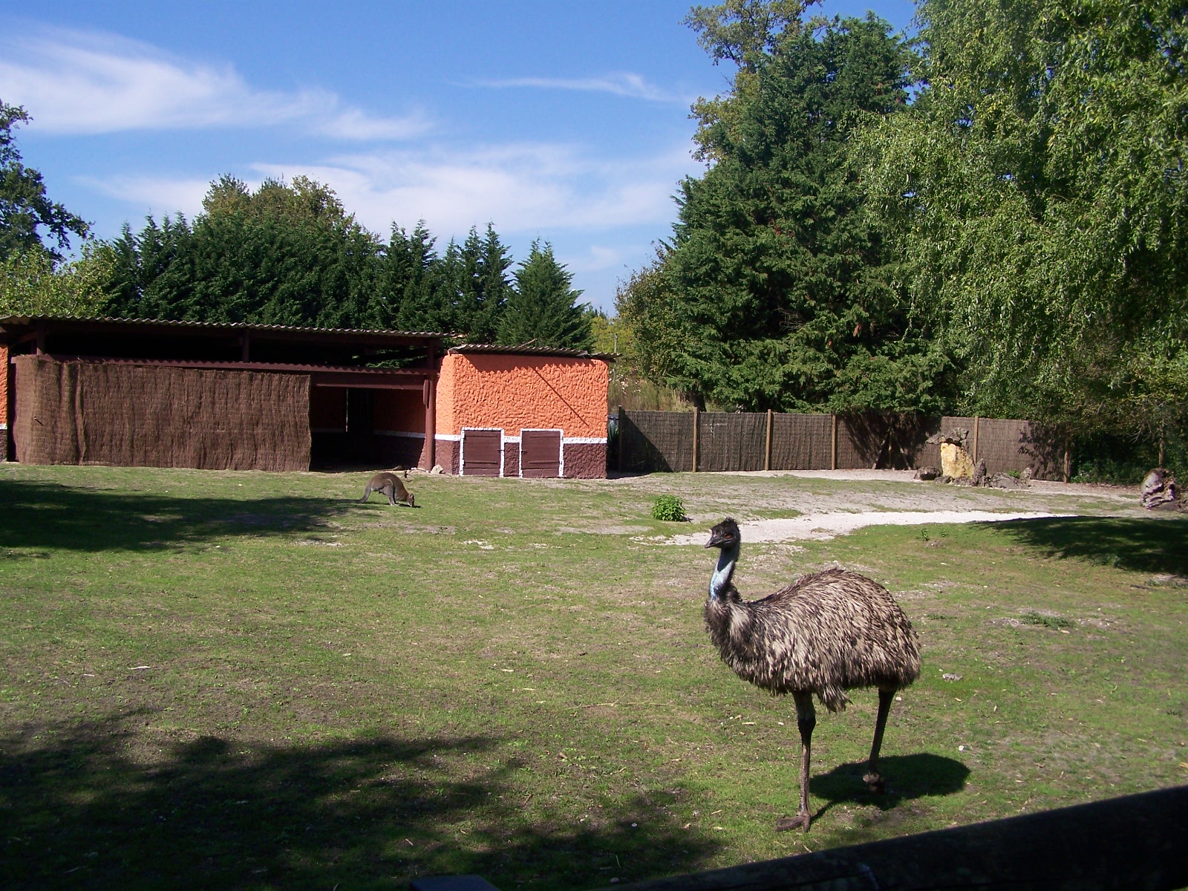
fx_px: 1304
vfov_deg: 37.7
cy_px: 446
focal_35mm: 38
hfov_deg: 49.0
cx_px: 594
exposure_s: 1/500
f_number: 4
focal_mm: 6.3
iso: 64
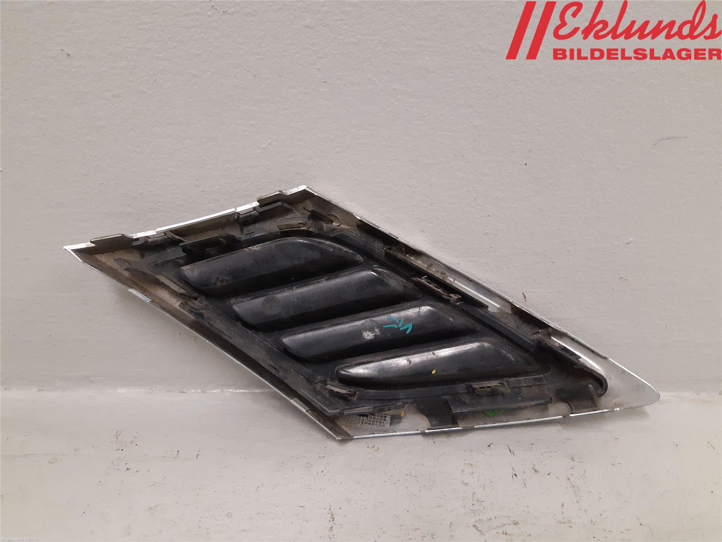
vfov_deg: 53.1
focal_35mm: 26
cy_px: 271
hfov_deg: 67.3
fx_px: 542
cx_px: 361
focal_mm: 3.93
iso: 250
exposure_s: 1/50
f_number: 1.7
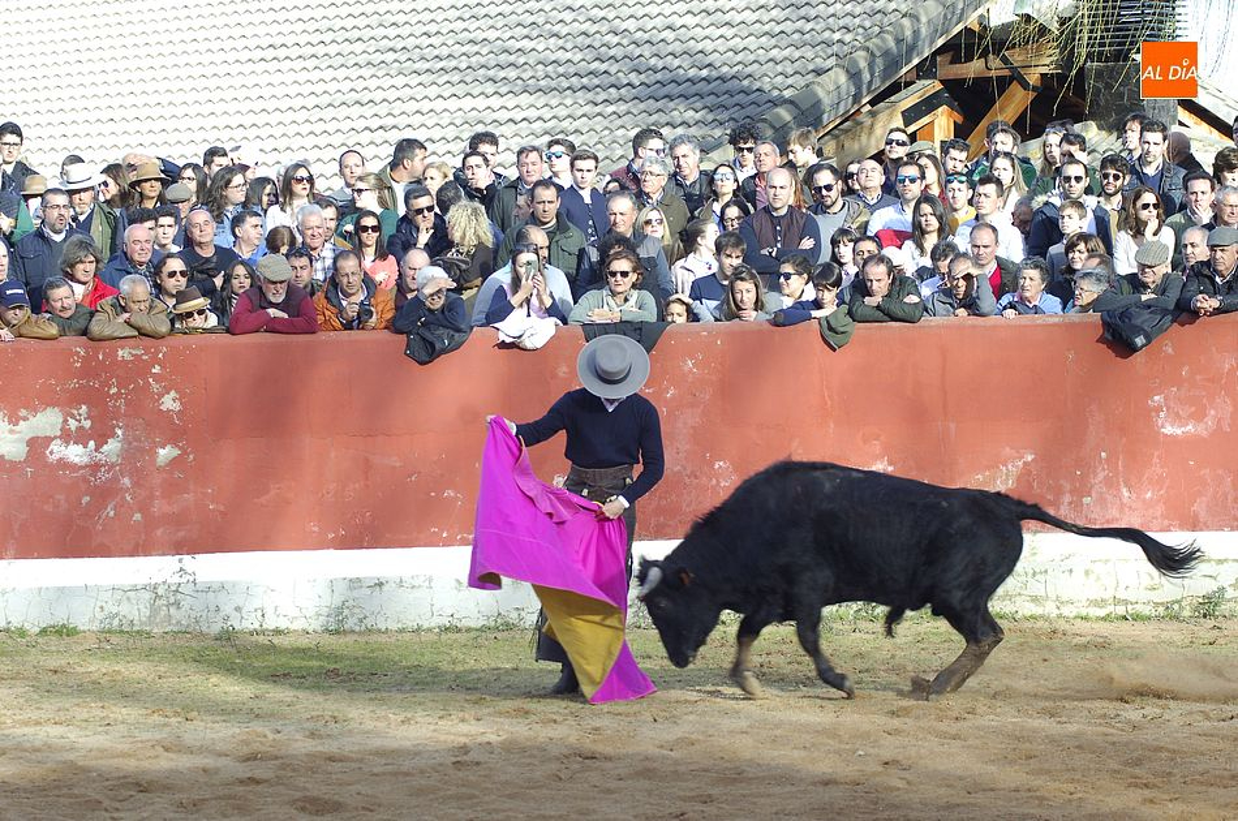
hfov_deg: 16.1
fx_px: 4377
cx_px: 619
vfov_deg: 10.7
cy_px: 410
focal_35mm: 128
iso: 400
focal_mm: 85
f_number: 4.5
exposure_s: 1/320
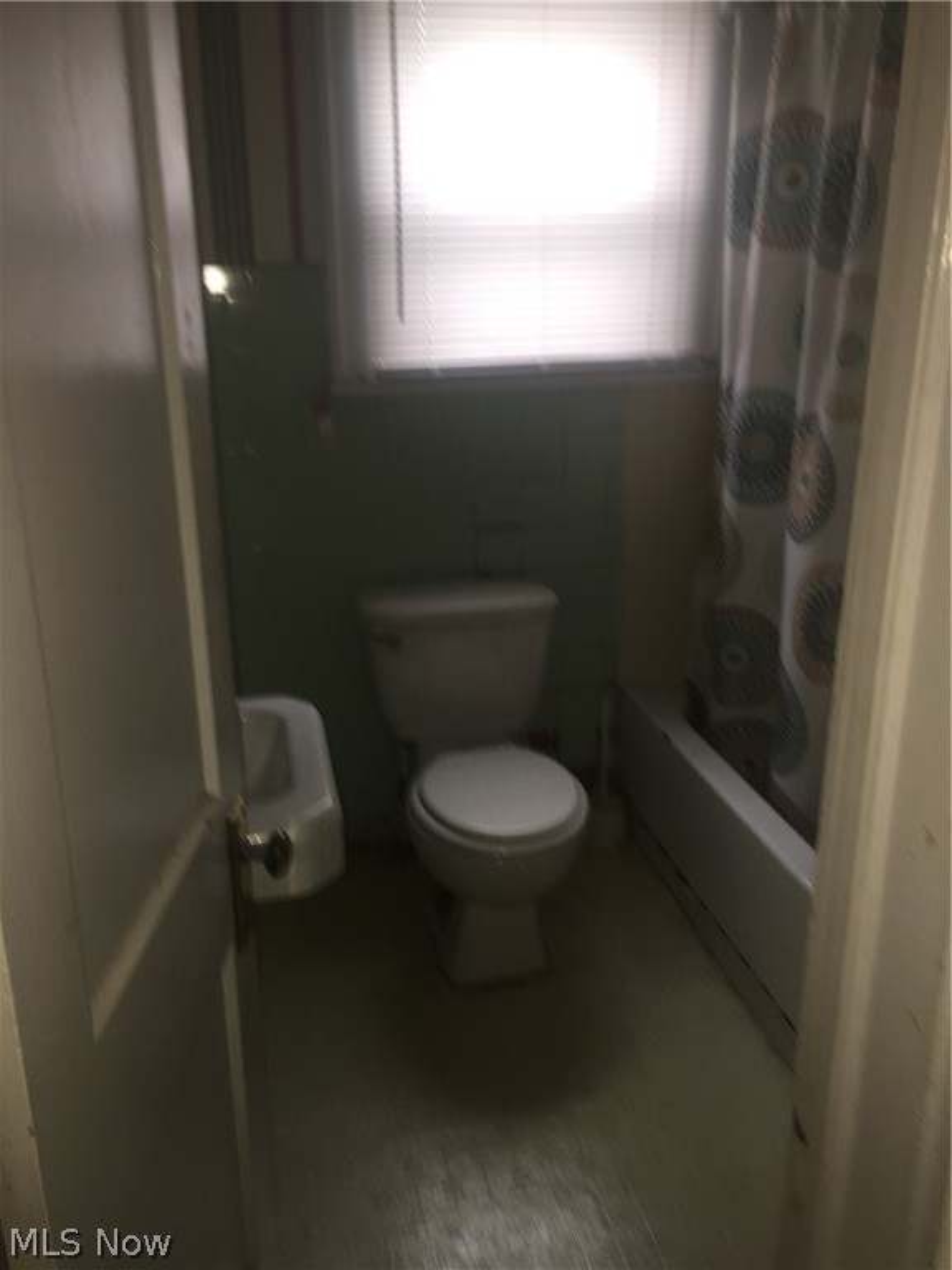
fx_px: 1063
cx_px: 476
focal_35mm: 29
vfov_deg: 61.7
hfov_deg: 48.2
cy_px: 635
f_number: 2.2
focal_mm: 4.15
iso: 50
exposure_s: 1/33
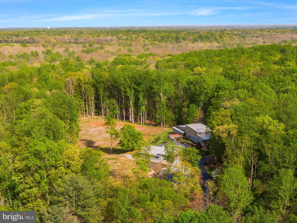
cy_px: 112
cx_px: 148
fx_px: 412
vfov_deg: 30.3
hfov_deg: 39.7
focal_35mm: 48
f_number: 3.8
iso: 100
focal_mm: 8.6
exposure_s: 1/1000
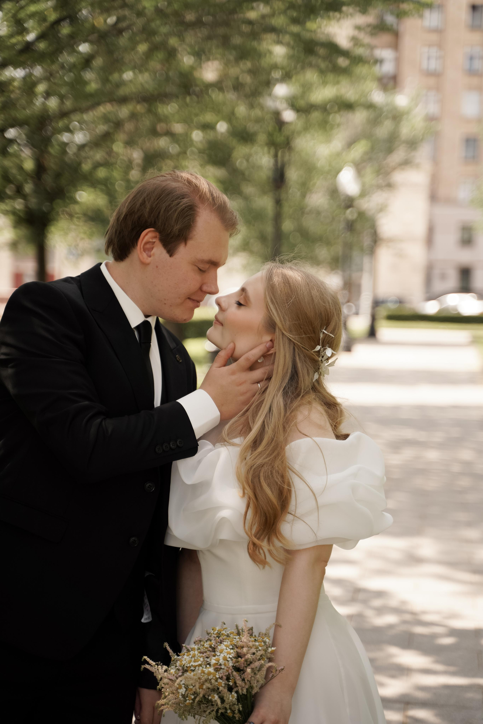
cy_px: 362
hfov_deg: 18.2
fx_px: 1509
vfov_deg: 27.0
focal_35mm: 75
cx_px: 242
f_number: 2.8
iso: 125
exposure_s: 1/640
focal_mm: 75
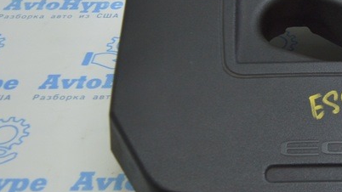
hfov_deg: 24.6
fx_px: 725
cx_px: 385
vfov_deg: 15.1
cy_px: 90
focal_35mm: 80
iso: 400
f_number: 3.5
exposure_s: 1/80
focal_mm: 20
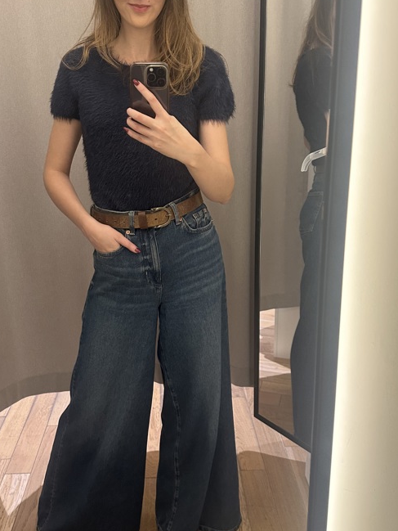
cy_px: 247
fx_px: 521
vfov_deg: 53.9
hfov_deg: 41.8
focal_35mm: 34
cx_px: 181
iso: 400
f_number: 1.78
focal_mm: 6.86
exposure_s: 1/50
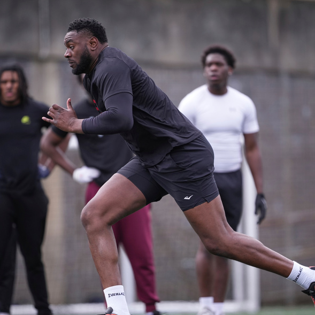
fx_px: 4561
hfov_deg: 4.0
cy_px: 182
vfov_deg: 4.0
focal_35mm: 443
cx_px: 166
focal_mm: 300
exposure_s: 1/2000
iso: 500
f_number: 2.8
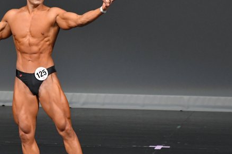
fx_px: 3947
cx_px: 61
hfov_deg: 3.4
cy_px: 86
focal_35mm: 613
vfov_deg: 2.2
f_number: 5.6
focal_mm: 230
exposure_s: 1/400
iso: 4000
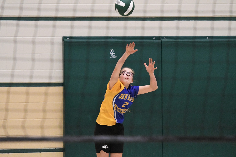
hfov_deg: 8.1
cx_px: 118
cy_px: 78
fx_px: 1672
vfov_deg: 5.4
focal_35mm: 255
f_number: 2.8
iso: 8000
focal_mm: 170
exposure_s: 1/1000
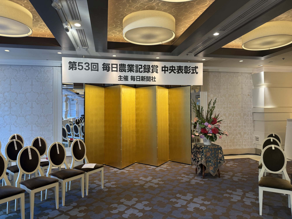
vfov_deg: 56.8
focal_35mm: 24
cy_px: 110
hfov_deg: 71.6
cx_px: 146
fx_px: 202
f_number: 1.78
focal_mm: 6.76
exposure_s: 1/100
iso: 100
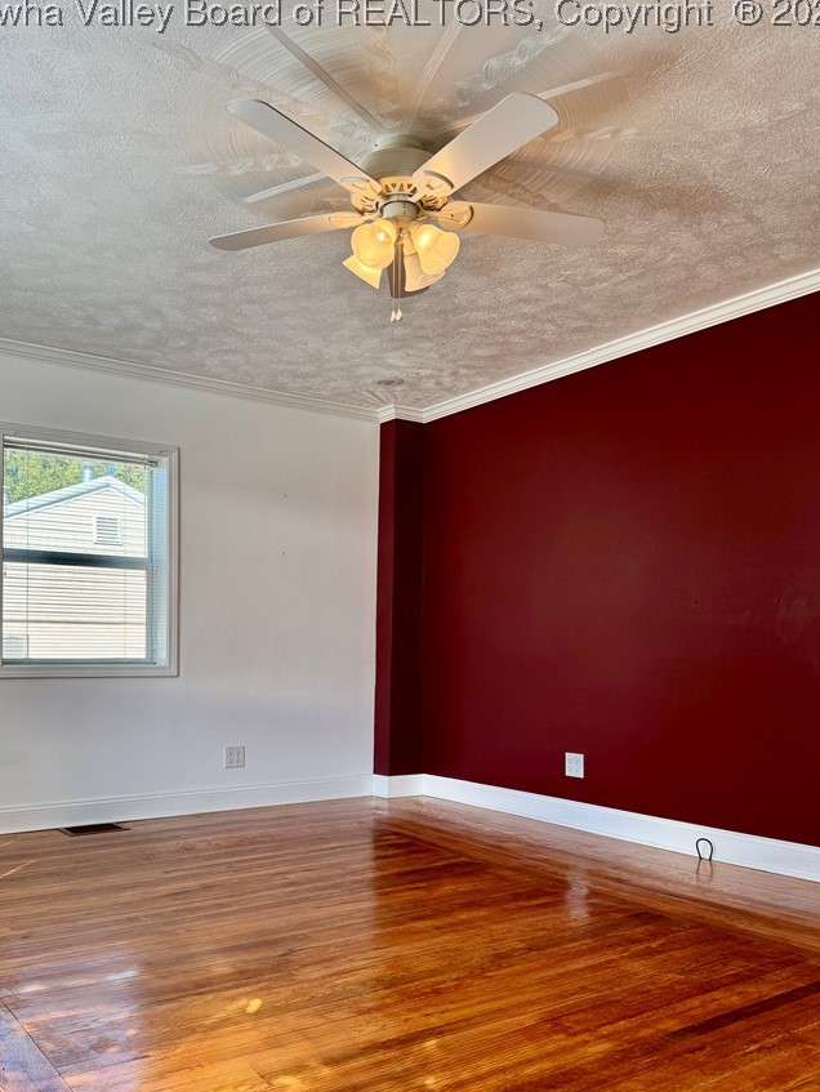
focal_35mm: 29
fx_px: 915
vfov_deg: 61.2
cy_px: 647
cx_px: 361
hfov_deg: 48.2
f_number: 1.78
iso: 64
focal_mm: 6.76
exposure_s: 1/171
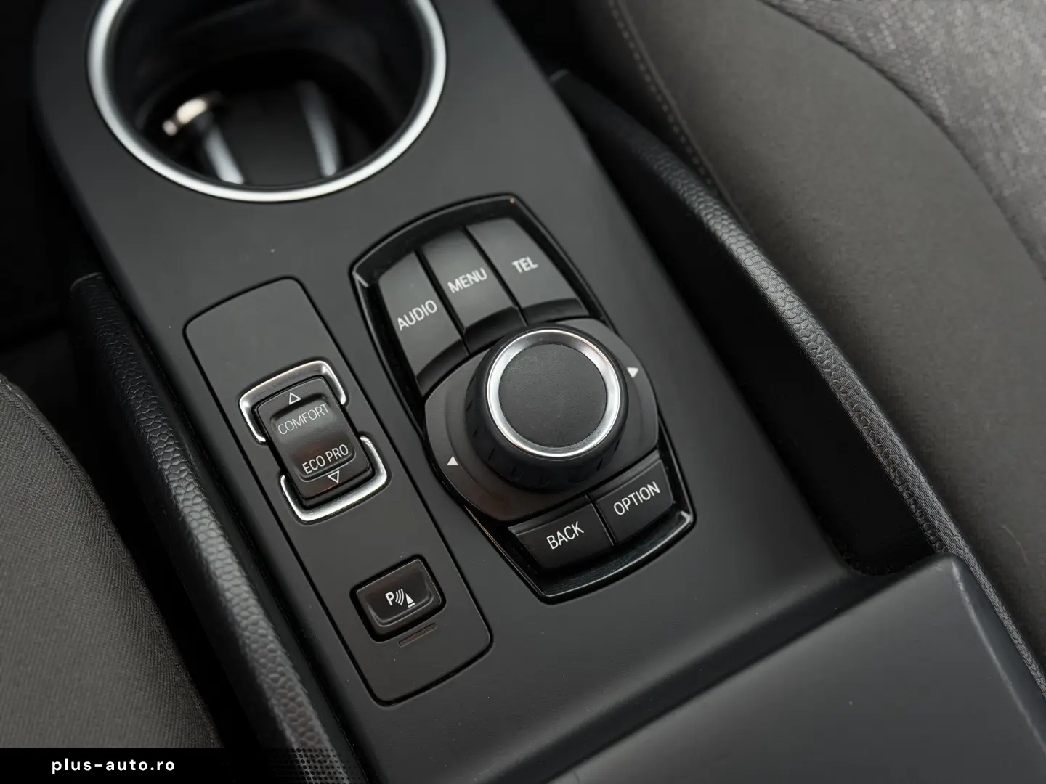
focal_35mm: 48
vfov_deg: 30.3
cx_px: 523
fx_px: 1450
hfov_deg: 39.7
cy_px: 392
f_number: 1.78
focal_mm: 6.76
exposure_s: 1/100
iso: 125
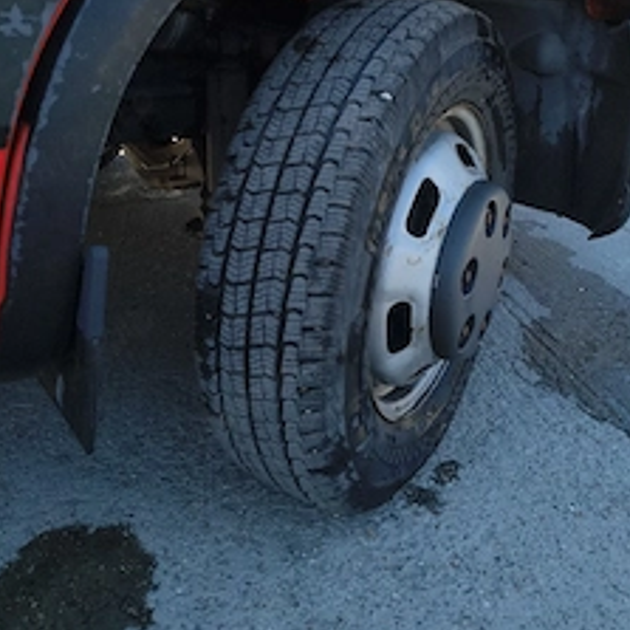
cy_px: 189
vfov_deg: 43.0
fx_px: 782
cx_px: 339
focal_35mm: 38
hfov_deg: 43.8
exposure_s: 1/833
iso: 101
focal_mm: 5.56
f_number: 1.8
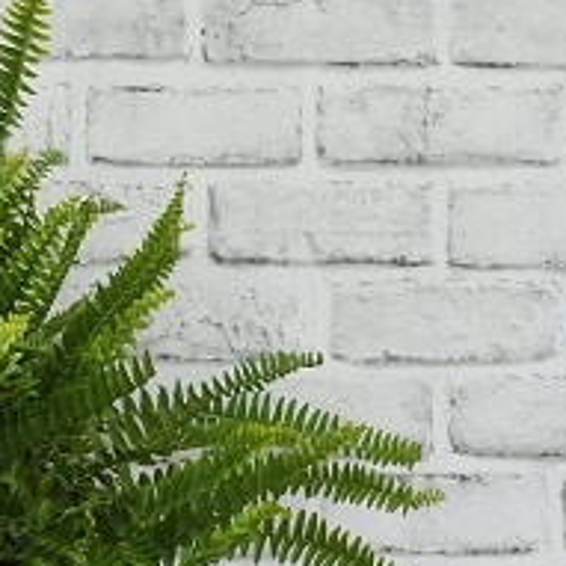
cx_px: 267
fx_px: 2960
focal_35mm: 160
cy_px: 323
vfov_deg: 10.9
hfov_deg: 10.9
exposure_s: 1/50
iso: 160
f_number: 5.6
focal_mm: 40
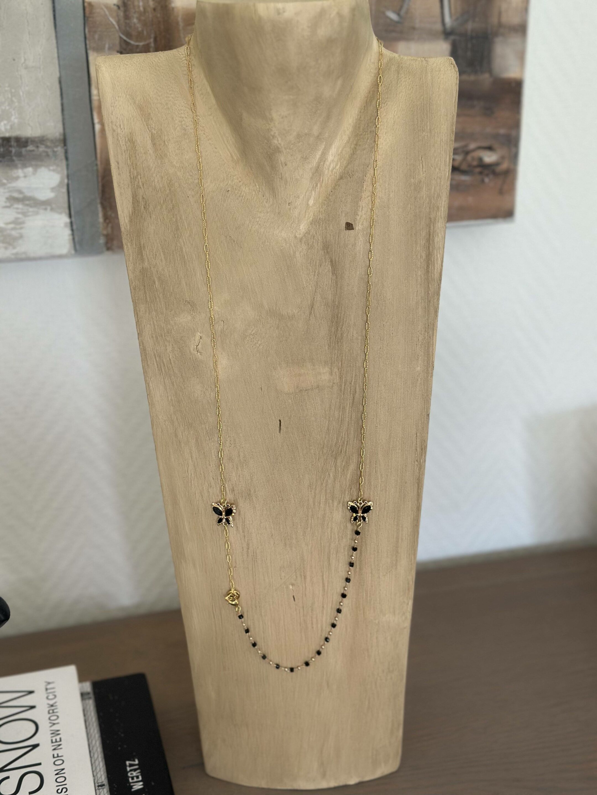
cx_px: 298
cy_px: 398
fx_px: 1104
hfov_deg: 30.3
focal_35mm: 48
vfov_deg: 39.7
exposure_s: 1/172
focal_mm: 6.86
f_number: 1.78
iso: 100
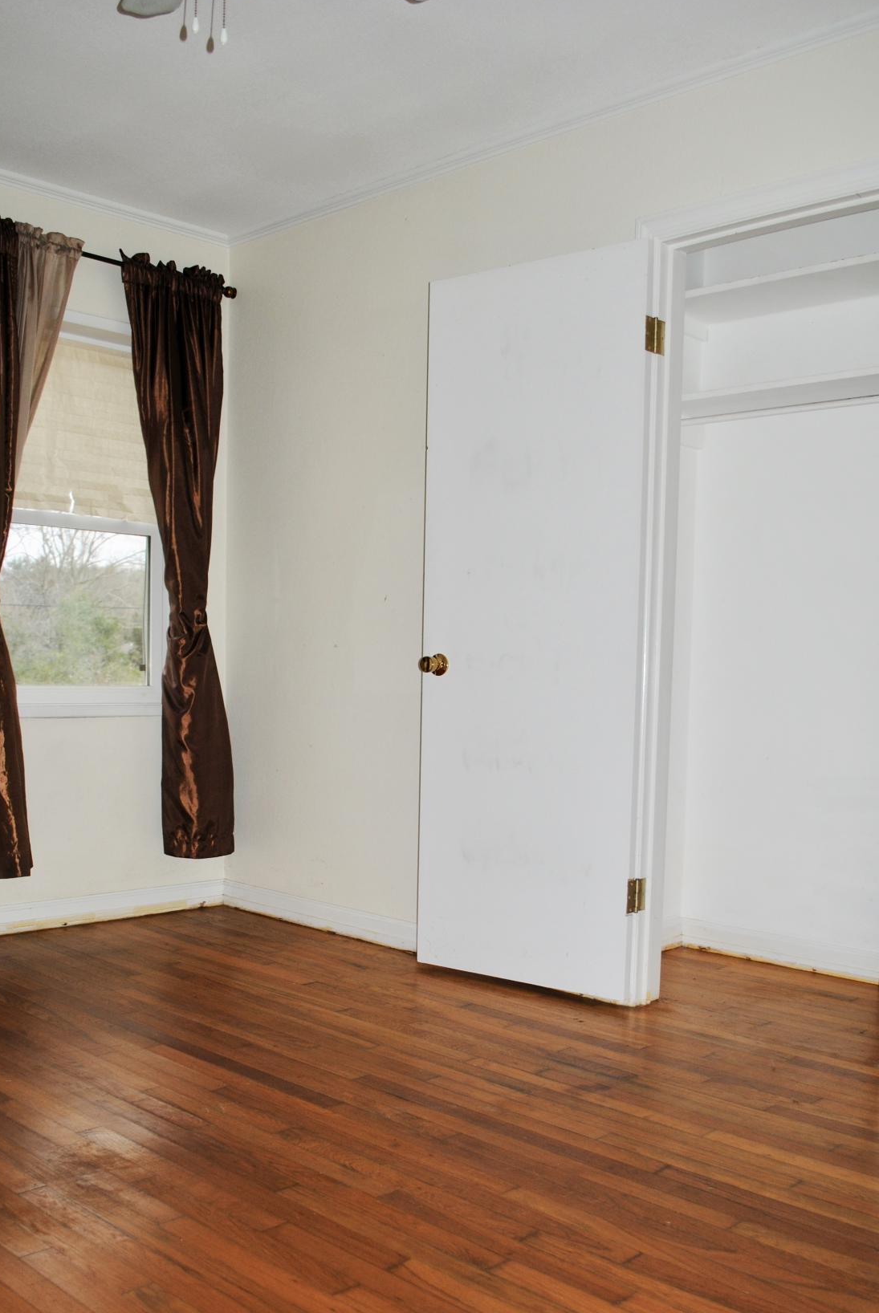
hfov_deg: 40.0
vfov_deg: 56.7
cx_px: 401
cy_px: 793
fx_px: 1205
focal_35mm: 33
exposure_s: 1/60
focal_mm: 18
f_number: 3.5
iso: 200
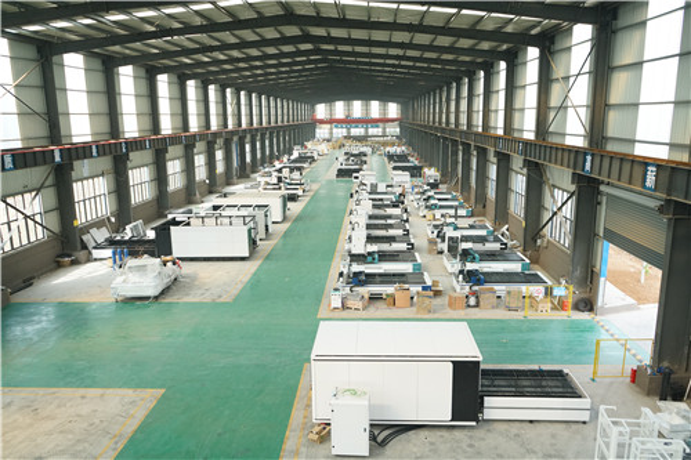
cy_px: 230
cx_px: 346
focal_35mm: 28
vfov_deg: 46.4
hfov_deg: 65.5
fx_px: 537
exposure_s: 1/800
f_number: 4.5
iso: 1600
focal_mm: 28
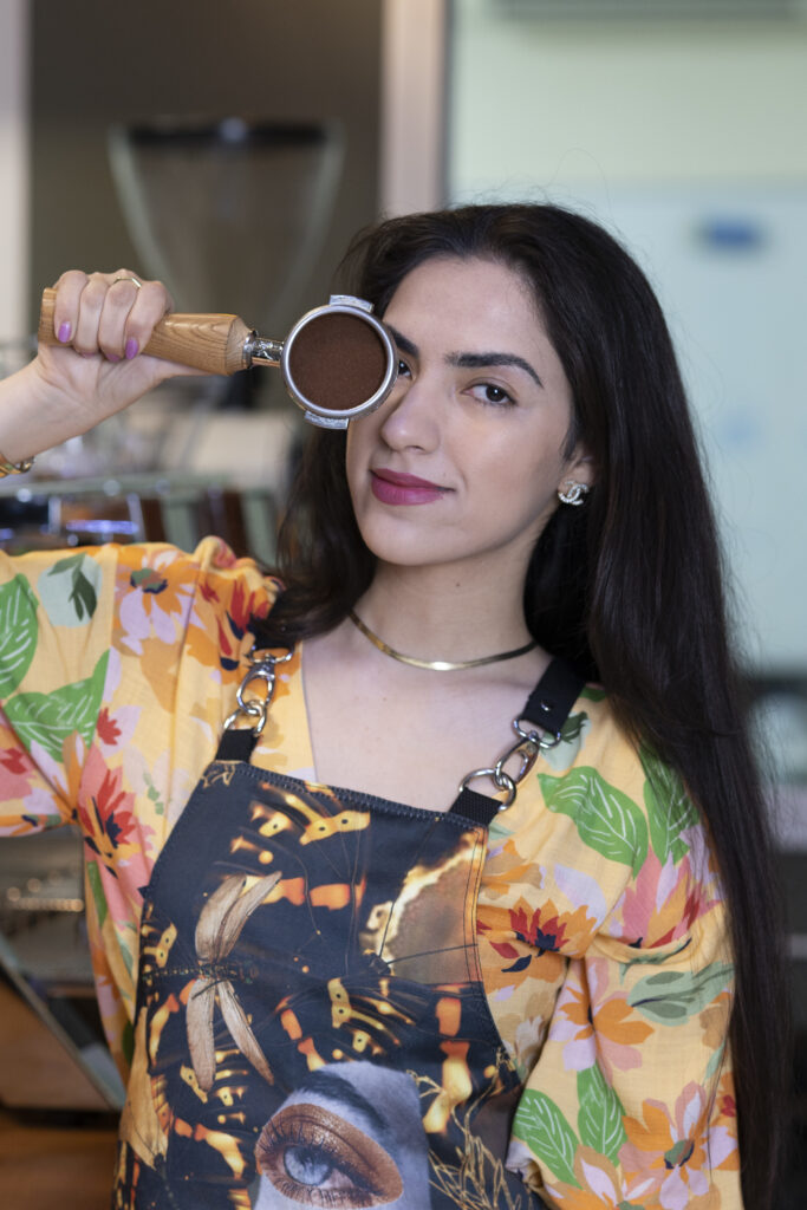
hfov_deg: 10.8
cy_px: 605
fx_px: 4269
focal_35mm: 127
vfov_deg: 16.1
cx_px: 404
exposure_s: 1/160
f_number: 2.5
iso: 500
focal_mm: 85
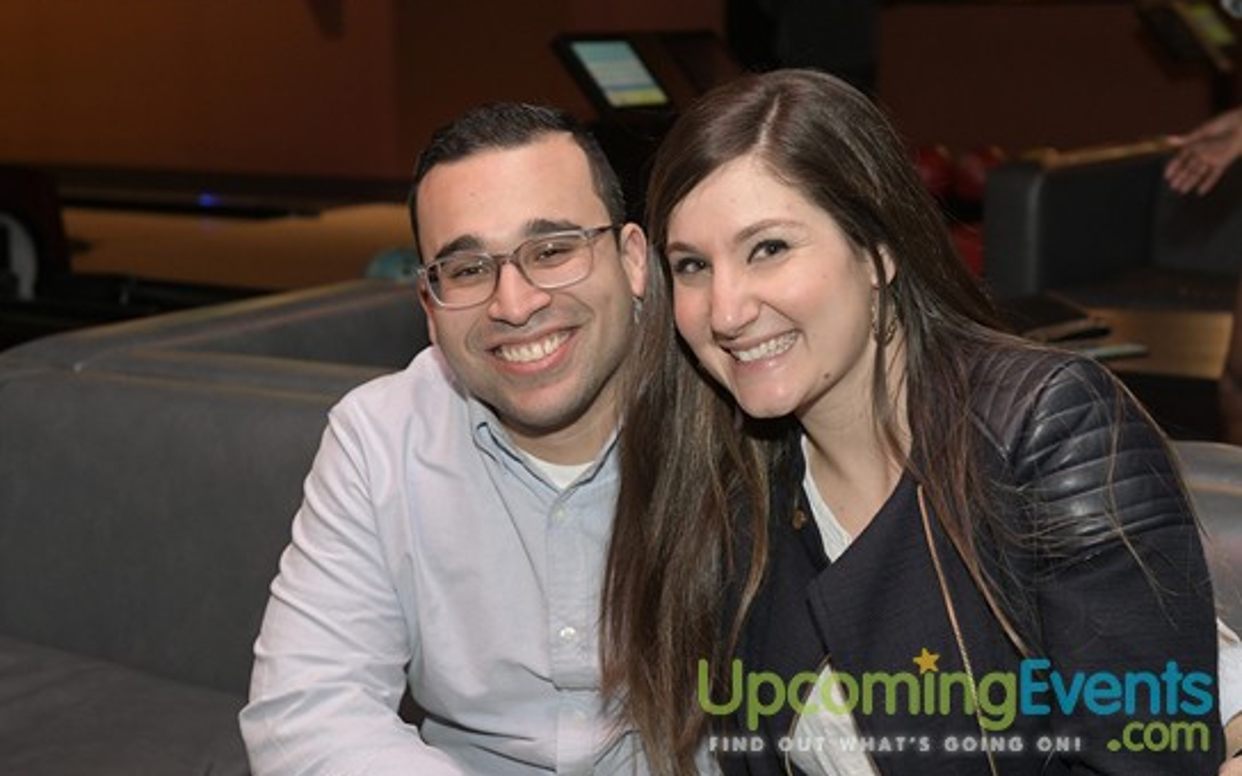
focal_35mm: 68
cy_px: 369
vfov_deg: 19.1
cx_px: 619
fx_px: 2302
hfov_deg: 30.2
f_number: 4
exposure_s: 1/100
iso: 2000
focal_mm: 44
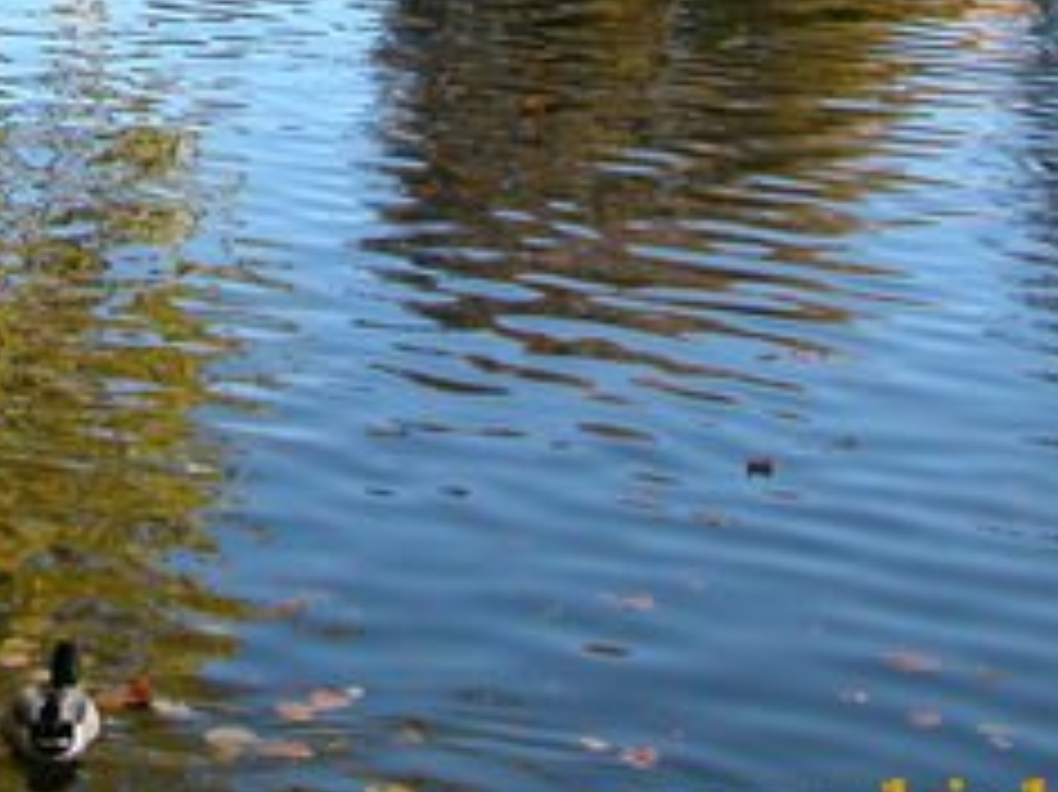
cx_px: 5
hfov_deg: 16.2
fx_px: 3635
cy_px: -428
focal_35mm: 119
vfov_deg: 11.8
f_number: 4.5
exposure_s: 1/150
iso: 100
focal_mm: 8.9
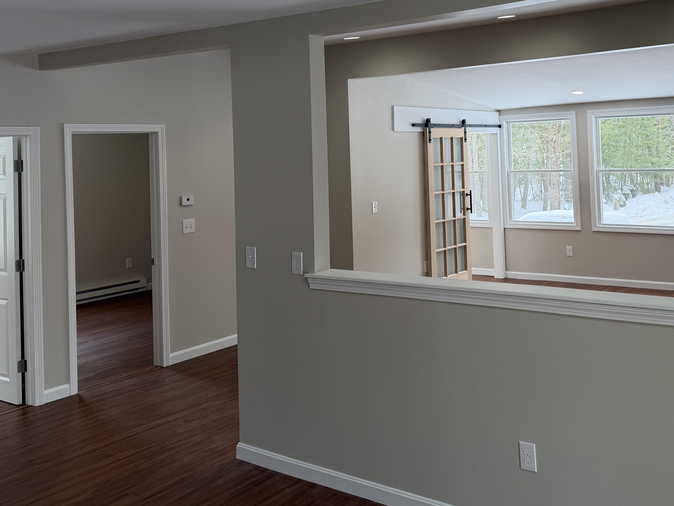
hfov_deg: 48.2
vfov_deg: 36.7
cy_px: 118
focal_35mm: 38
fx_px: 740
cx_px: 449
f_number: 1.78
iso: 80
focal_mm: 6.76
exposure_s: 1/180
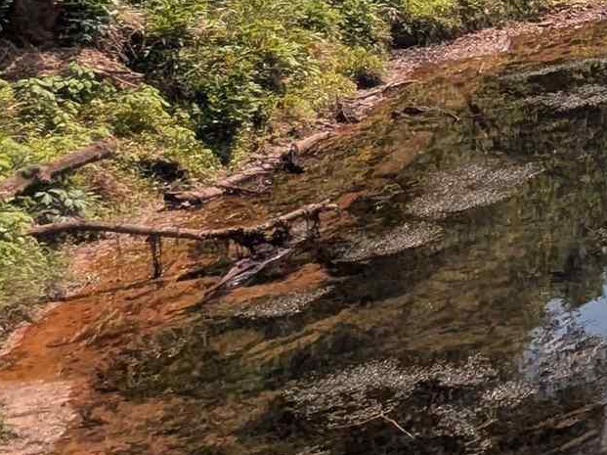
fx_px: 1384
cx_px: 1299
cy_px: -96
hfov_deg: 16.6
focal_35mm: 79
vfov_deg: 17.7
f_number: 2.2
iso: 54
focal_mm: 2.35
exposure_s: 1/2732
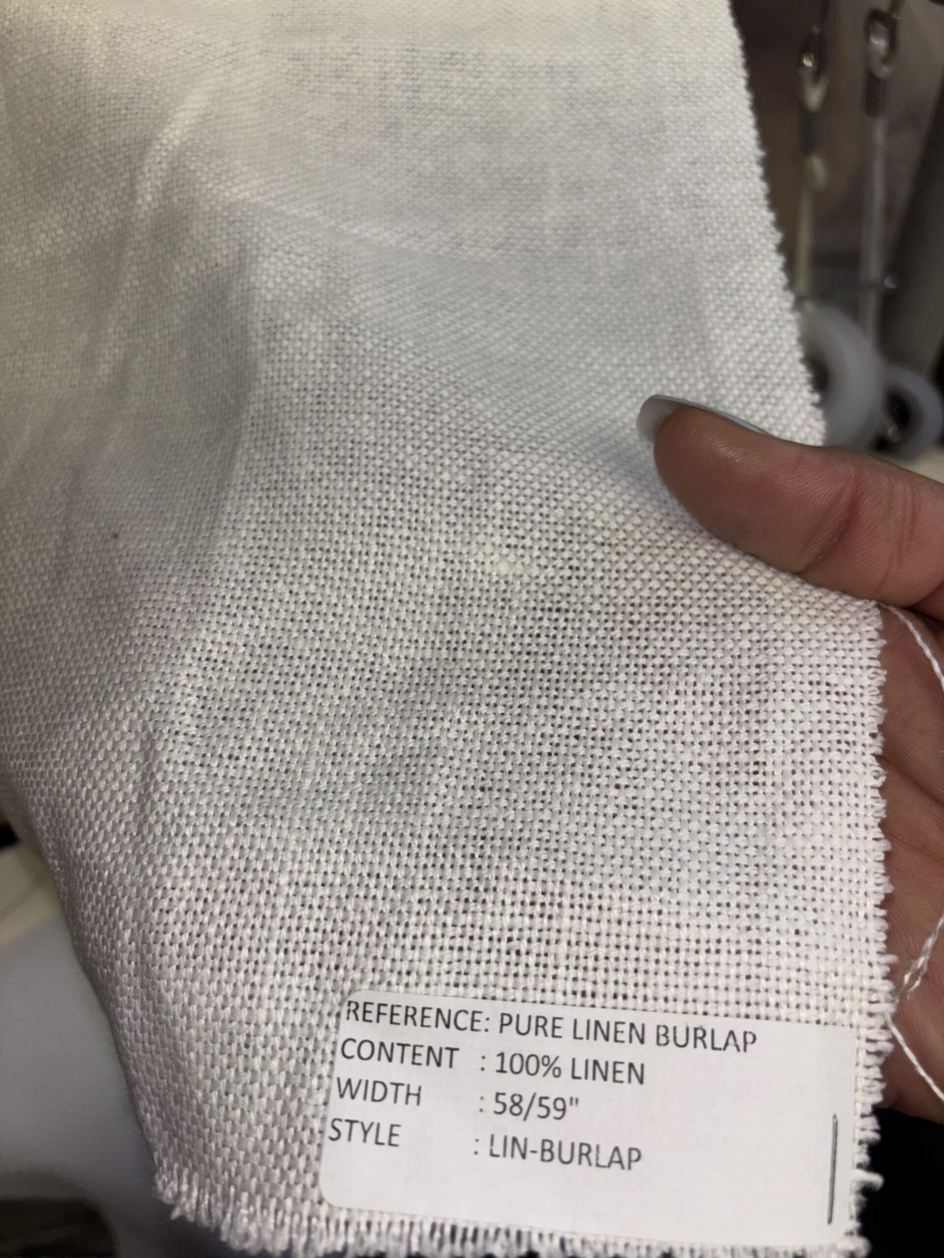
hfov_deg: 53.1
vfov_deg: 67.3
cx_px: 472
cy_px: 629
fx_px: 945
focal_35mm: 26
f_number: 1.6
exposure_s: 1/76
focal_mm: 5.96
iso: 32
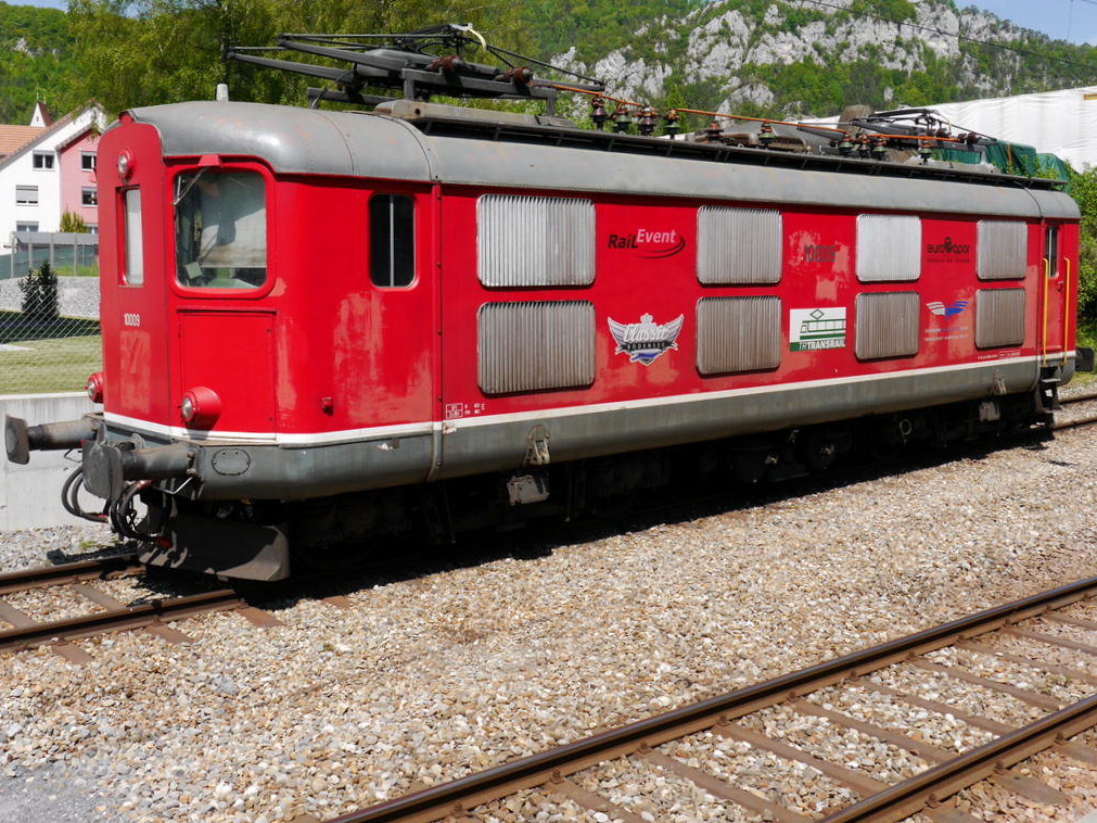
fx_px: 1204
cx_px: 569
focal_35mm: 38
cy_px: 358
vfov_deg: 37.7
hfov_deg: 49.0
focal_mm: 16
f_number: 8
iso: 160
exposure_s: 1/400
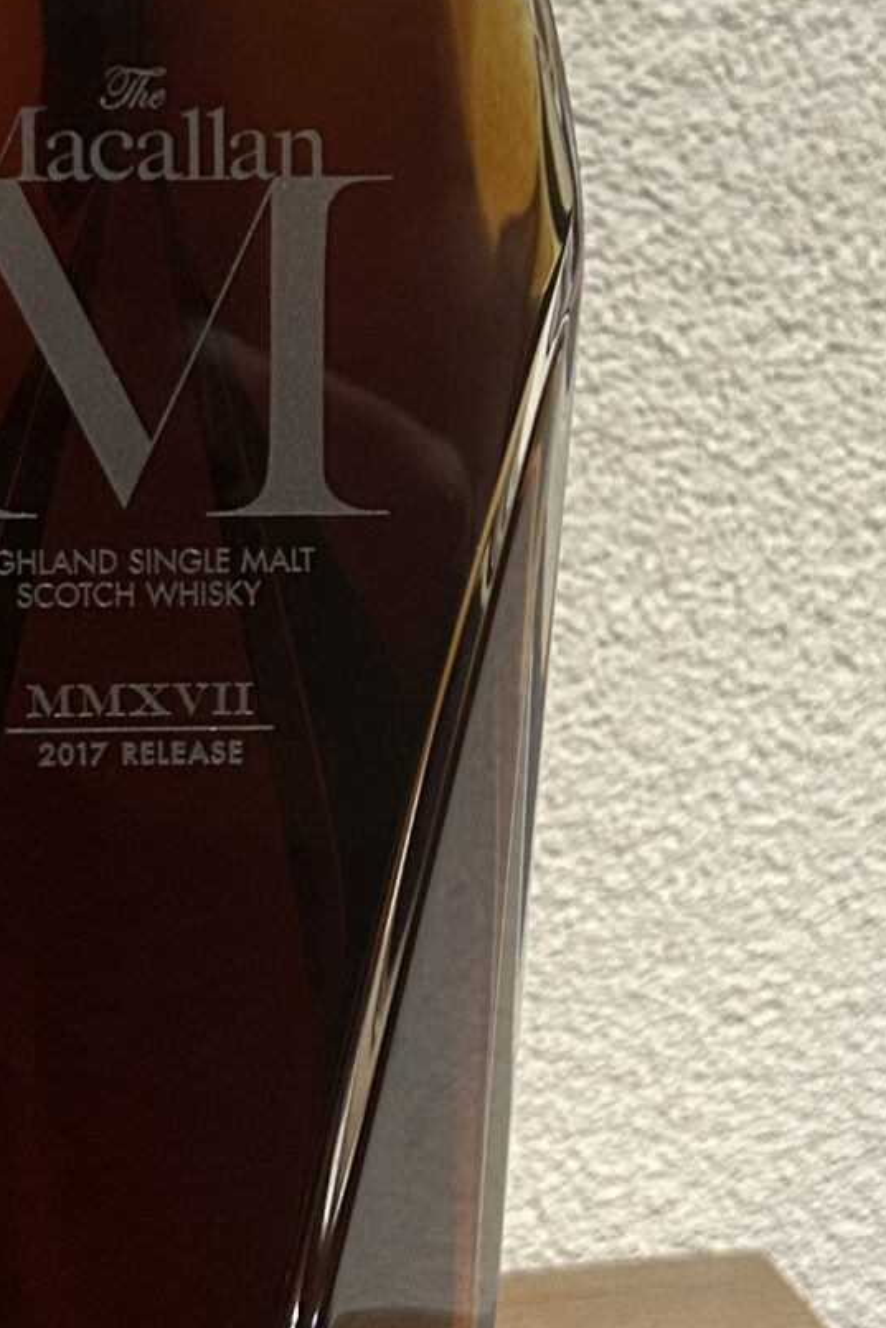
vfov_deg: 23.6
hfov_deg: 15.8
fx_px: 3173
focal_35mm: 86
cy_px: 589
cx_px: 206
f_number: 1.5
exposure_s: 1/59
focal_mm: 5.7
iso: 320
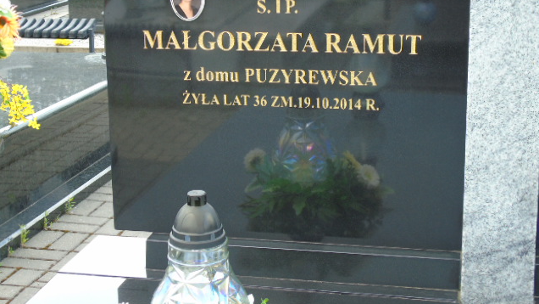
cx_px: 270
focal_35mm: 68
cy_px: 116
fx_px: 972
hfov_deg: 31.0
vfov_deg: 17.7
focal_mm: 11
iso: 80
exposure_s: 1/80
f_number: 4.5
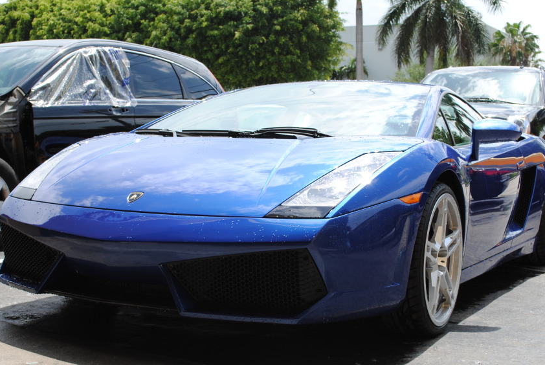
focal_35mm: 51
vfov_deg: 26.6
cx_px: 255
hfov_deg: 38.8
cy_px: 198
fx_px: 773
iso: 100
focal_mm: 28
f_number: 7.1
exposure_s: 1/200
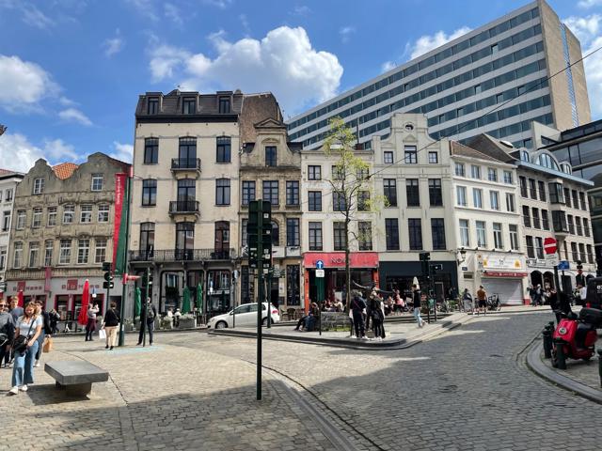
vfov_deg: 53.1
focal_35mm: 26
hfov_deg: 67.3
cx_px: 301
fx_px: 452
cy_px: 226
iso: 32
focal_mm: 4.2
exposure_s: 1/3040
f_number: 1.6
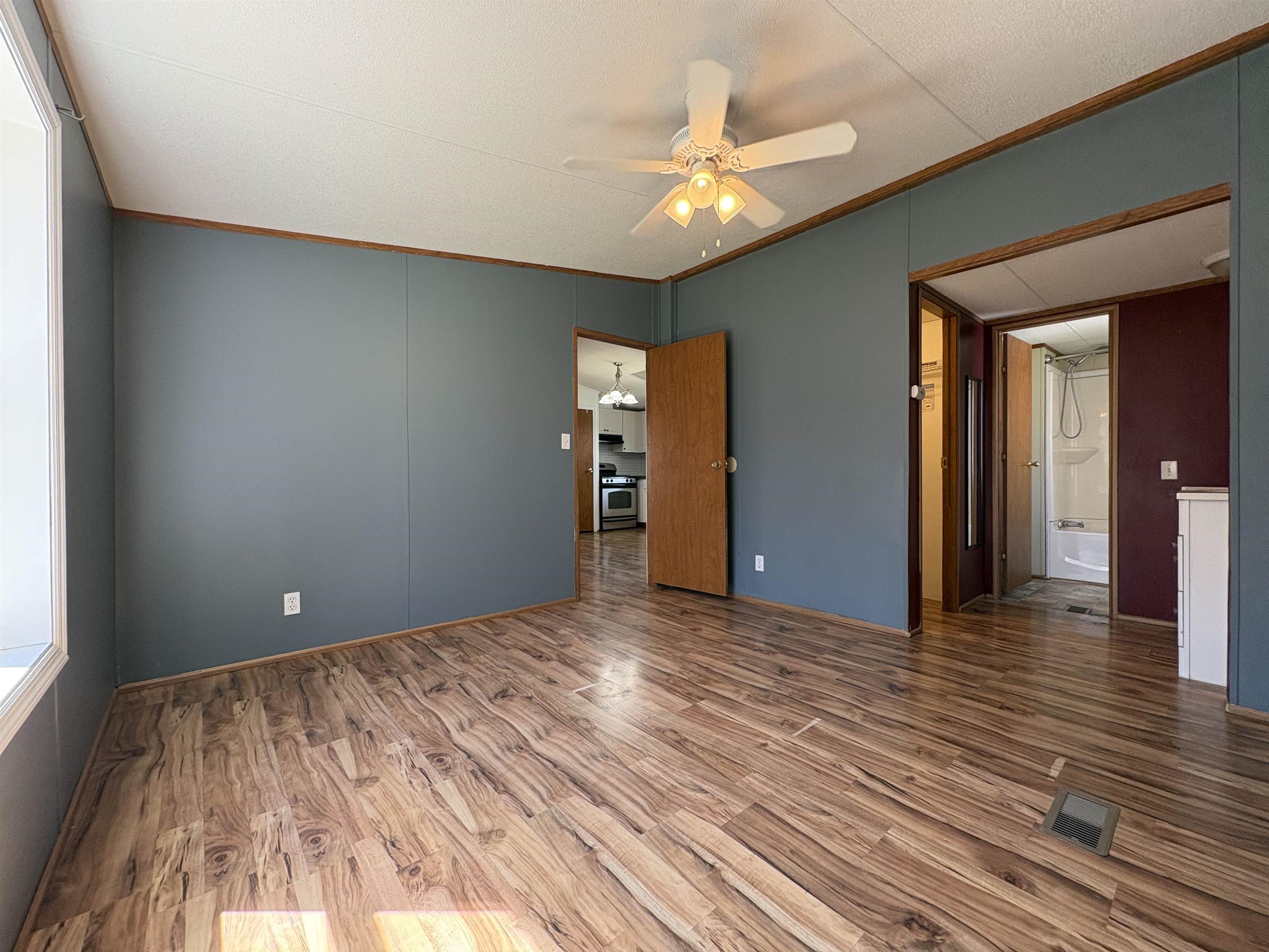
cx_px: 634
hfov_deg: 102.1
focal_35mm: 14
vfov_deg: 85.7
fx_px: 513
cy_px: 476
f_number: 2.2
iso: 250
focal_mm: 2.22
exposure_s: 1/60
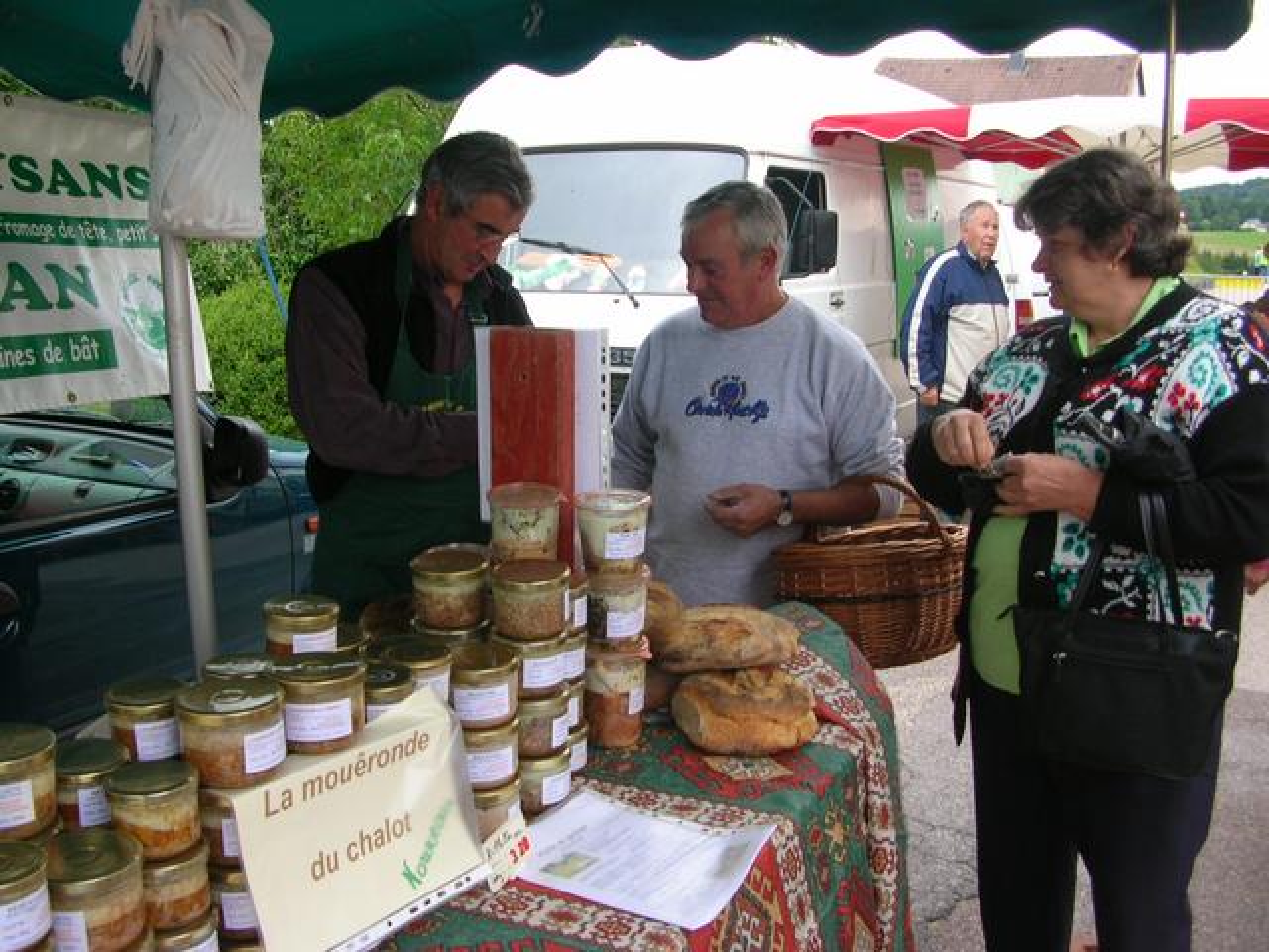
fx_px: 1283
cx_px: 634
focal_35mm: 35
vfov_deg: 40.7
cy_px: 476
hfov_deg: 52.6
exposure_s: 1/51.8
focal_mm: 5.8
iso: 50
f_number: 2.8
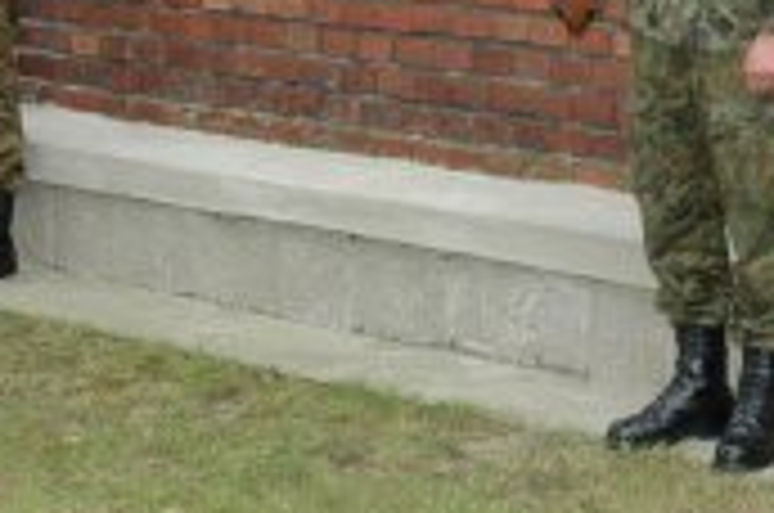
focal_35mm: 166
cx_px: 374
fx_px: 3562
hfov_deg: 12.4
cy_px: -220
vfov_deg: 8.1
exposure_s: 1/125
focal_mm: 38
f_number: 5.6
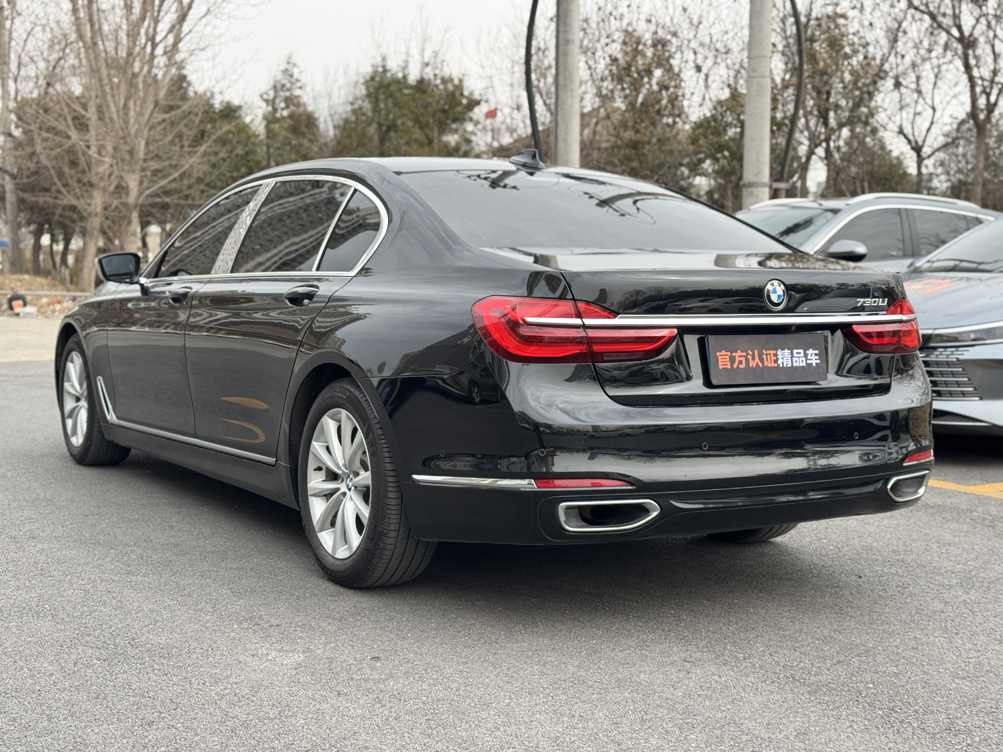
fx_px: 1391
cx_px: 502
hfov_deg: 39.7
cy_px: 376
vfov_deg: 30.3
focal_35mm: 48
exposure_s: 1/685
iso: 64
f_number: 1.78
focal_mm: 6.76
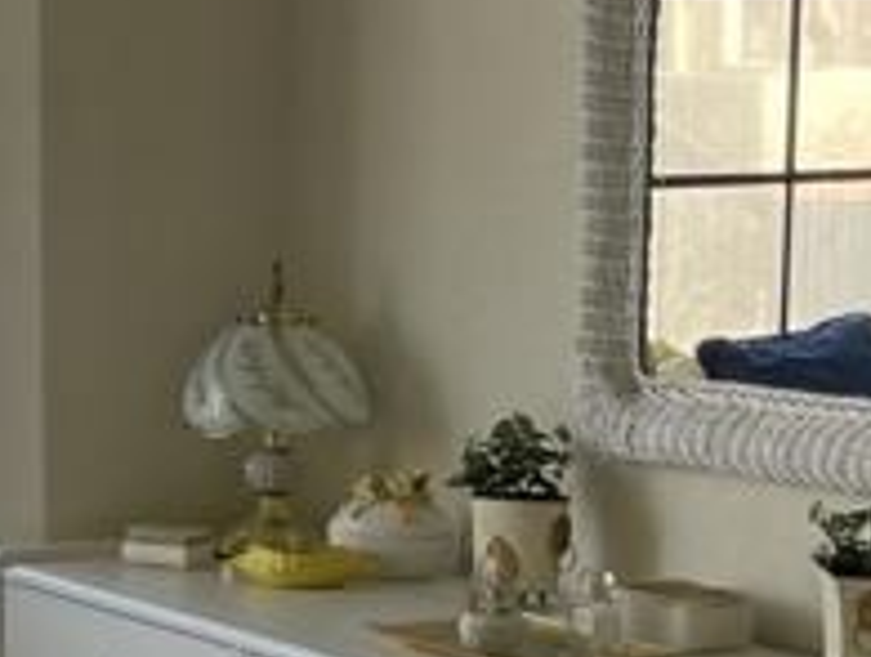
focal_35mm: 131
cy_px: 858
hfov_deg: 14.8
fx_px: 3302
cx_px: 58
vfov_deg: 11.1
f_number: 1.6
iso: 50
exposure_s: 1/121
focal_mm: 5.1
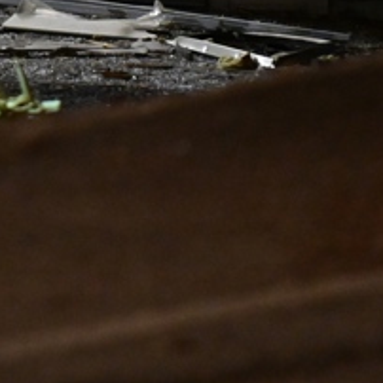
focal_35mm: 1143
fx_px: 14308
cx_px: -336
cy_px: -258
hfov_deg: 1.5
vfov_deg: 1.5
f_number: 2.8
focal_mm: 200
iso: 3200
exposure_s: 1/100
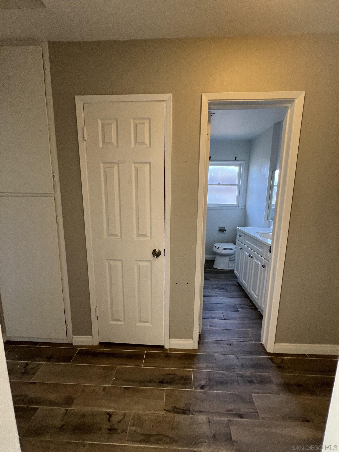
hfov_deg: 89.9
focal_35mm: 13
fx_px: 170
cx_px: 170
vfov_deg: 106.2
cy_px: 226
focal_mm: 1.57
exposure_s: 1/99
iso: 200
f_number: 1.8
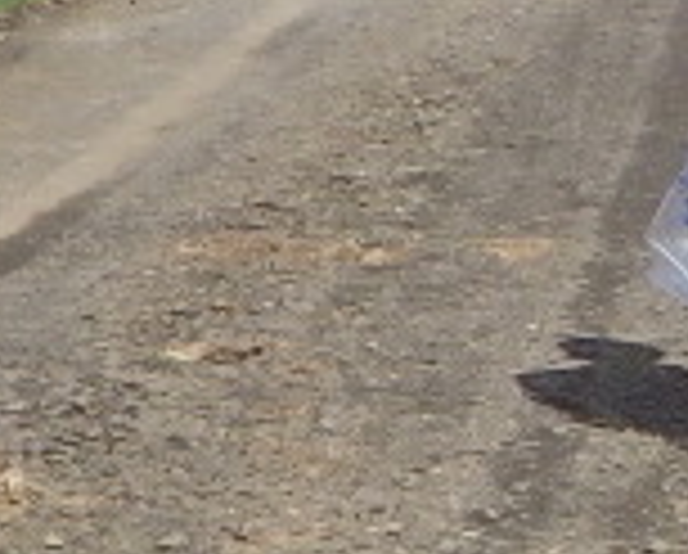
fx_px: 4651
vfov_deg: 6.8
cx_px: 1704
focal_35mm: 228
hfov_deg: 7.8
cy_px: 234
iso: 125
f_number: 4.2
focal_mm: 5
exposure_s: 1/1000
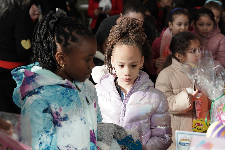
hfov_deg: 26.3
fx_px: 481
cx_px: 112
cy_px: 75
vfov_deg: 17.7
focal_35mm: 77
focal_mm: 77
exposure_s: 1/80
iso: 320
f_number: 6.3
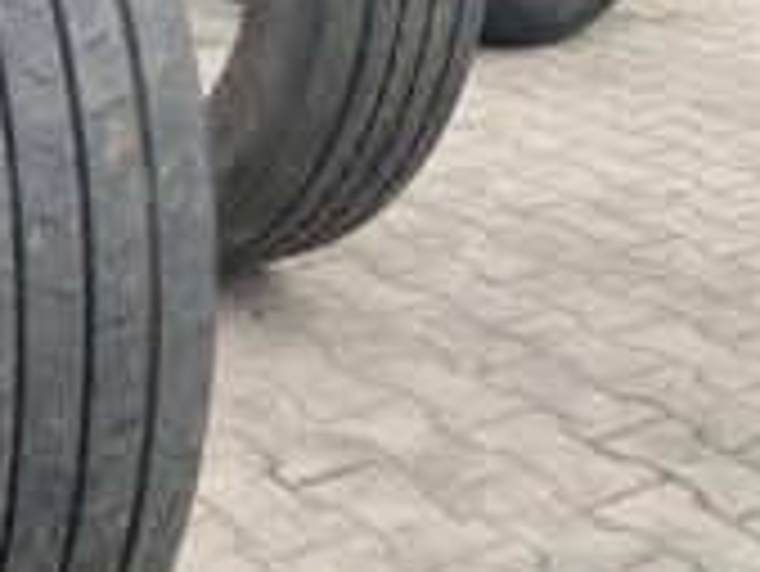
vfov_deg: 22.2
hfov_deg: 26.8
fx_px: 1450
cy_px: 209
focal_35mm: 66
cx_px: -94
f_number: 1.8
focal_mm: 4.25
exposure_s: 1/121
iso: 25
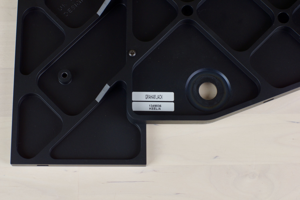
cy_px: 100
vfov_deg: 18.2
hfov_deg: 27.0
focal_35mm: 75
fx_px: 624
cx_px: 150
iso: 800
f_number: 5.6
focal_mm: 50
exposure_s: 1/80
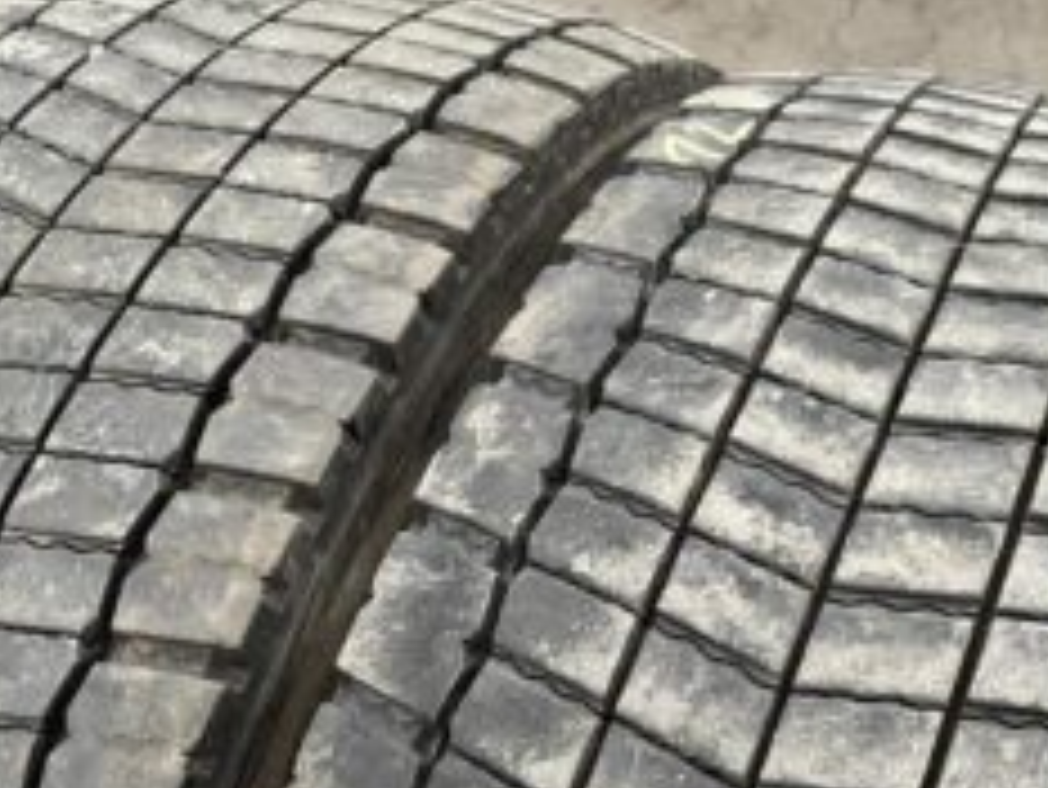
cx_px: 567
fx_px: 1454
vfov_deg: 29.1
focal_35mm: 48
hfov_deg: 39.6
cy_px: 709
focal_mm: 4.2
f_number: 1.6
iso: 320
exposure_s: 1/60
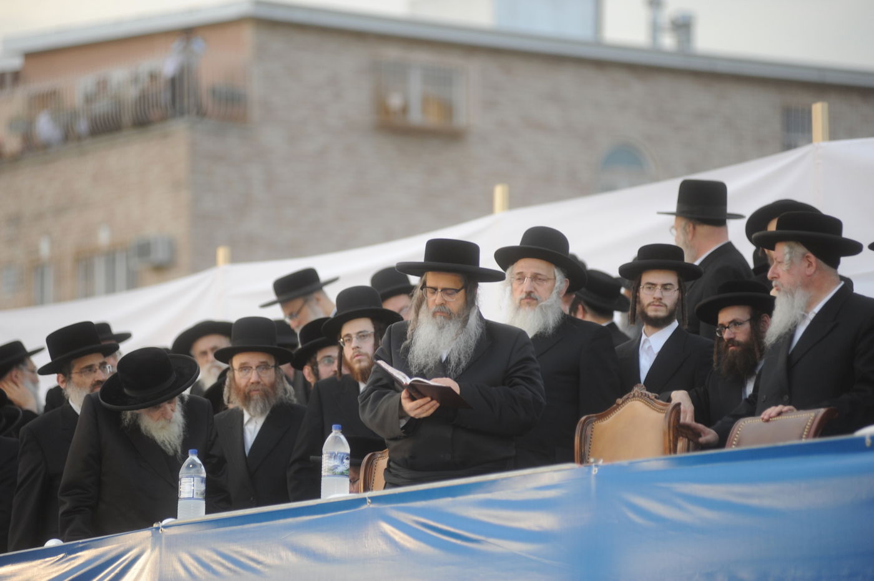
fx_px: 4851
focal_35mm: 200
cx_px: 437
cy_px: 290
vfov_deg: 6.9
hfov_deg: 10.3
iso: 640
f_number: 3.2
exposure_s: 1/250
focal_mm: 200
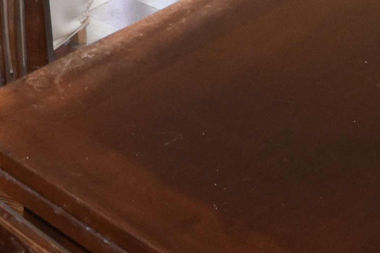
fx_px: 897
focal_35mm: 85
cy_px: -205
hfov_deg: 19.7
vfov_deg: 14.2
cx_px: -236
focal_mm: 10
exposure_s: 1/60
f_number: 4.5
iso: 1600
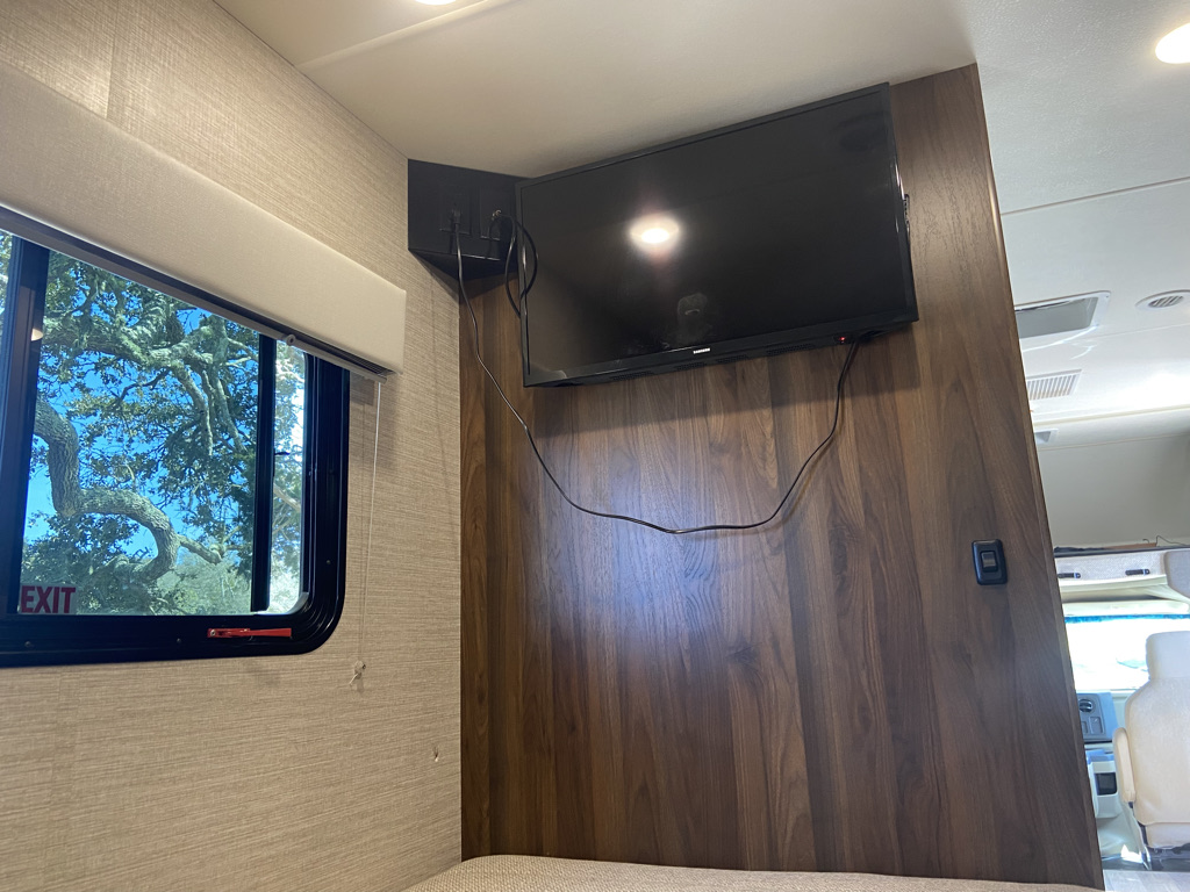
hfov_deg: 67.3
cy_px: 446
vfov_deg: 53.1
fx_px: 894
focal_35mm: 26
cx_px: 595
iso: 160
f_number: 1.8
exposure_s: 1/60
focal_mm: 4.25
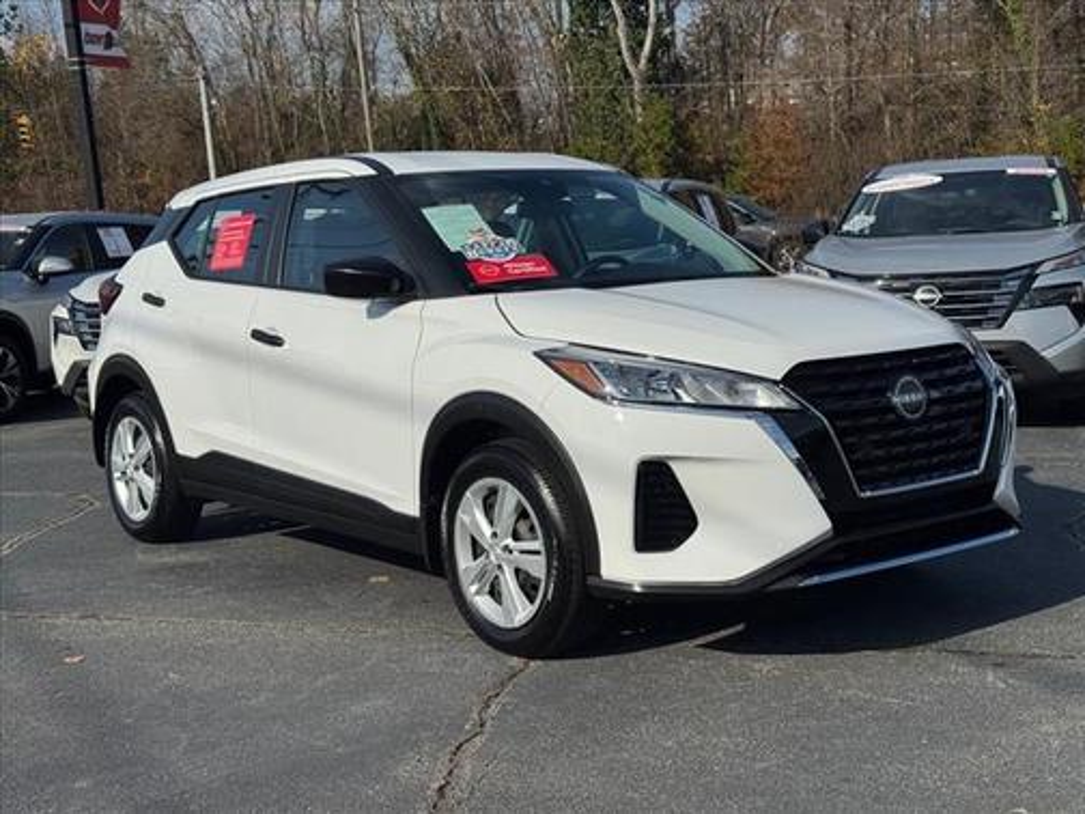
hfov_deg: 39.7
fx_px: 1505
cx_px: 542
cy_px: 407
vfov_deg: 30.3
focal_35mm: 48
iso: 80
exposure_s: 1/12500
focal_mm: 6.76
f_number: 1.78
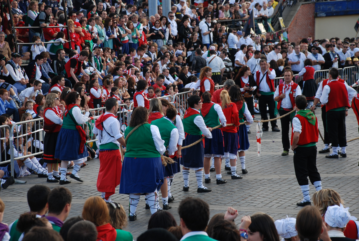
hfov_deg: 15.2
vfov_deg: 10.2
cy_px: 120
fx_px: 1349
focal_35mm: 135
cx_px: 180
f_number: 5.6
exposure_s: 1/125
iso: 220
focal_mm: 90
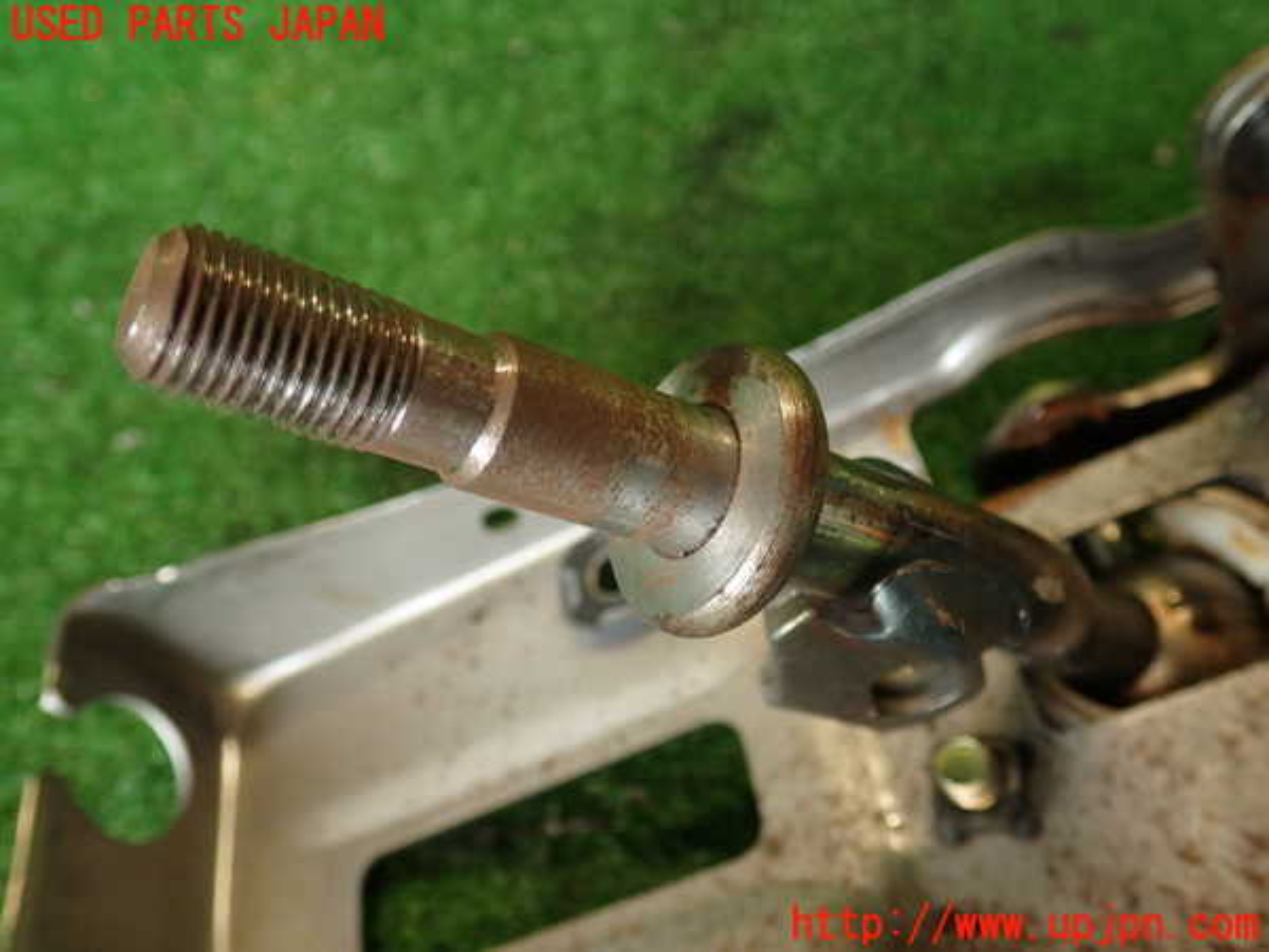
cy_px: 476
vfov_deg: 44.2
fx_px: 1173
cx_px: 634
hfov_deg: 56.8
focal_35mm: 32
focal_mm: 5.79
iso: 200
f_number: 2.4
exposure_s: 1/60
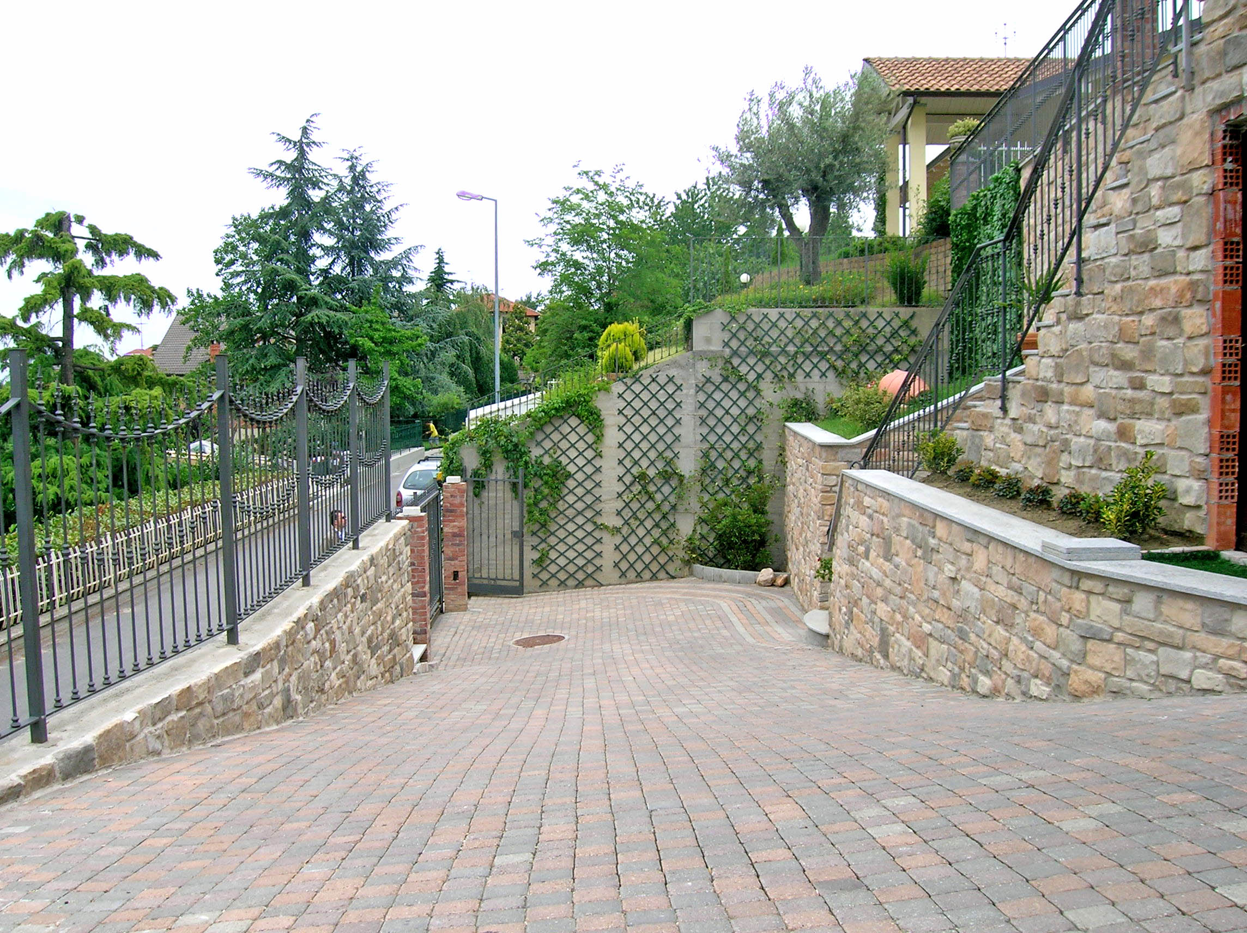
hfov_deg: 54.0
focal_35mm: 34
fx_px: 1224
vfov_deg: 41.7
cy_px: 466
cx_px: 624
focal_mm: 5.7
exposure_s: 1/192
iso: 50
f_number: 4.9
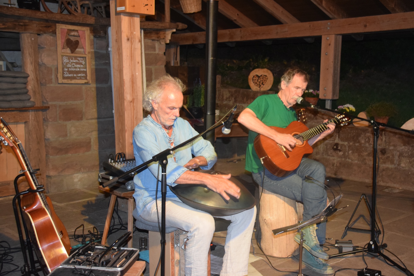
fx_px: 517
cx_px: 207
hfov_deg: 43.6
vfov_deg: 29.9
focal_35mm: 45
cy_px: 138
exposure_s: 1/60
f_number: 4.2
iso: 2200
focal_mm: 30
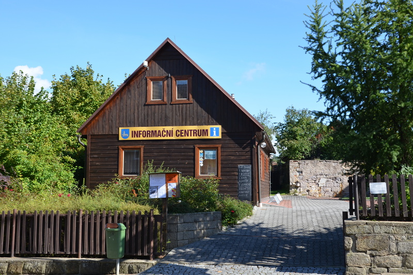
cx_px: 206
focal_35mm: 39
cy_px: 138
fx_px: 447
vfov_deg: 34.2
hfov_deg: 49.6
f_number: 8
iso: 200
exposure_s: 1/250
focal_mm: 26
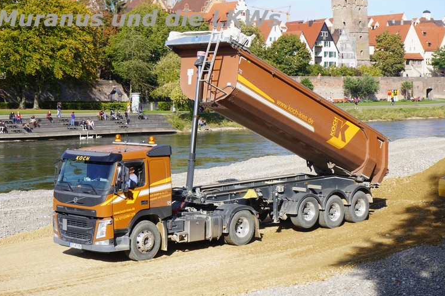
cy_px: 150
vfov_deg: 18.0
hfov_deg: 26.8
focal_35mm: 76
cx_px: 229
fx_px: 933
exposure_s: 1/125
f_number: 10
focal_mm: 47
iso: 100
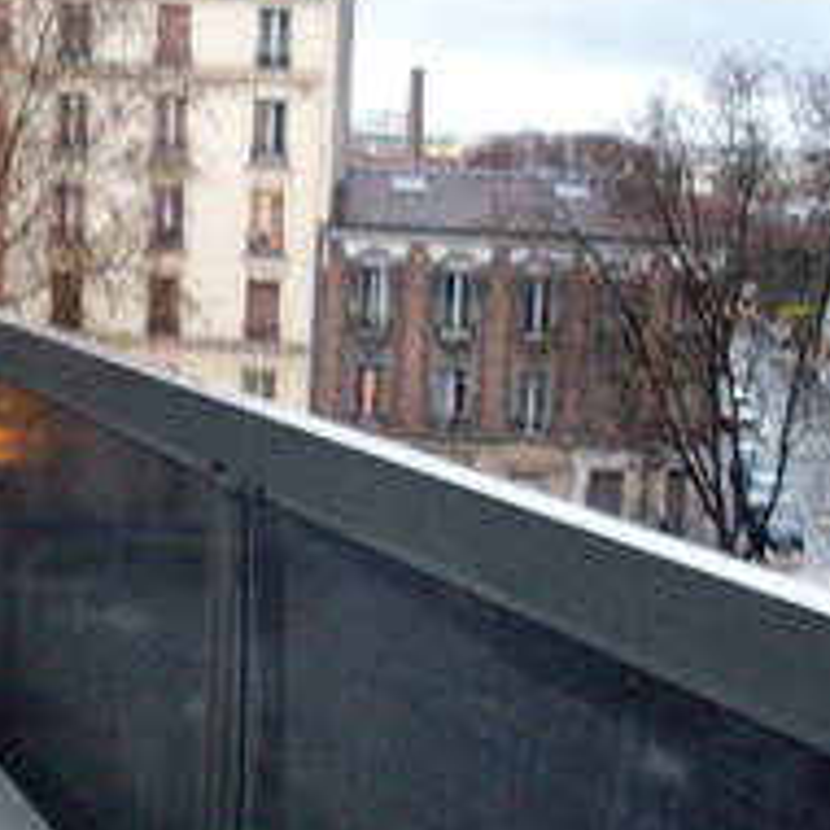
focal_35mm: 62
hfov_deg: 27.4
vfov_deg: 27.7
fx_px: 1682
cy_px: 454
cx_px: 218
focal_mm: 6.2
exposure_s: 1/8
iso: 400
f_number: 2.8
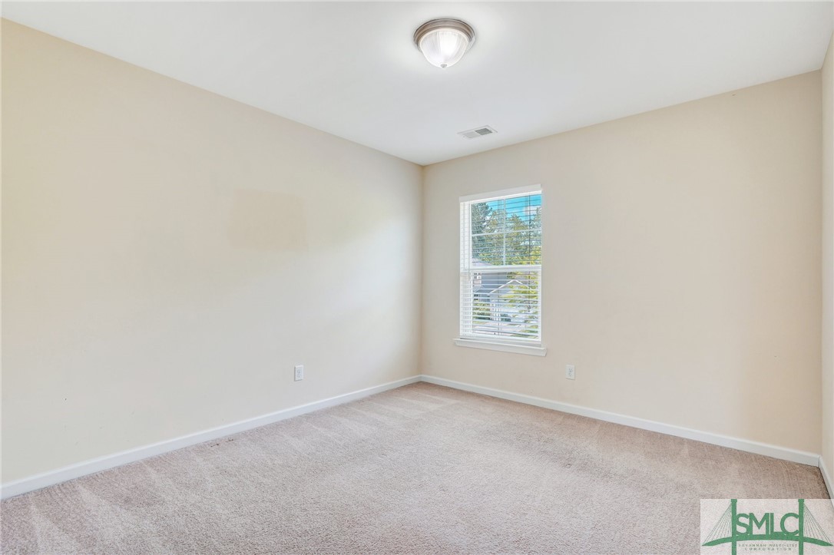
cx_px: 417
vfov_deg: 68.8
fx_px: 405
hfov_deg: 91.6
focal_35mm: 18
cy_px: 278
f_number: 9
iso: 320
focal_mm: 17.5
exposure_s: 1/50
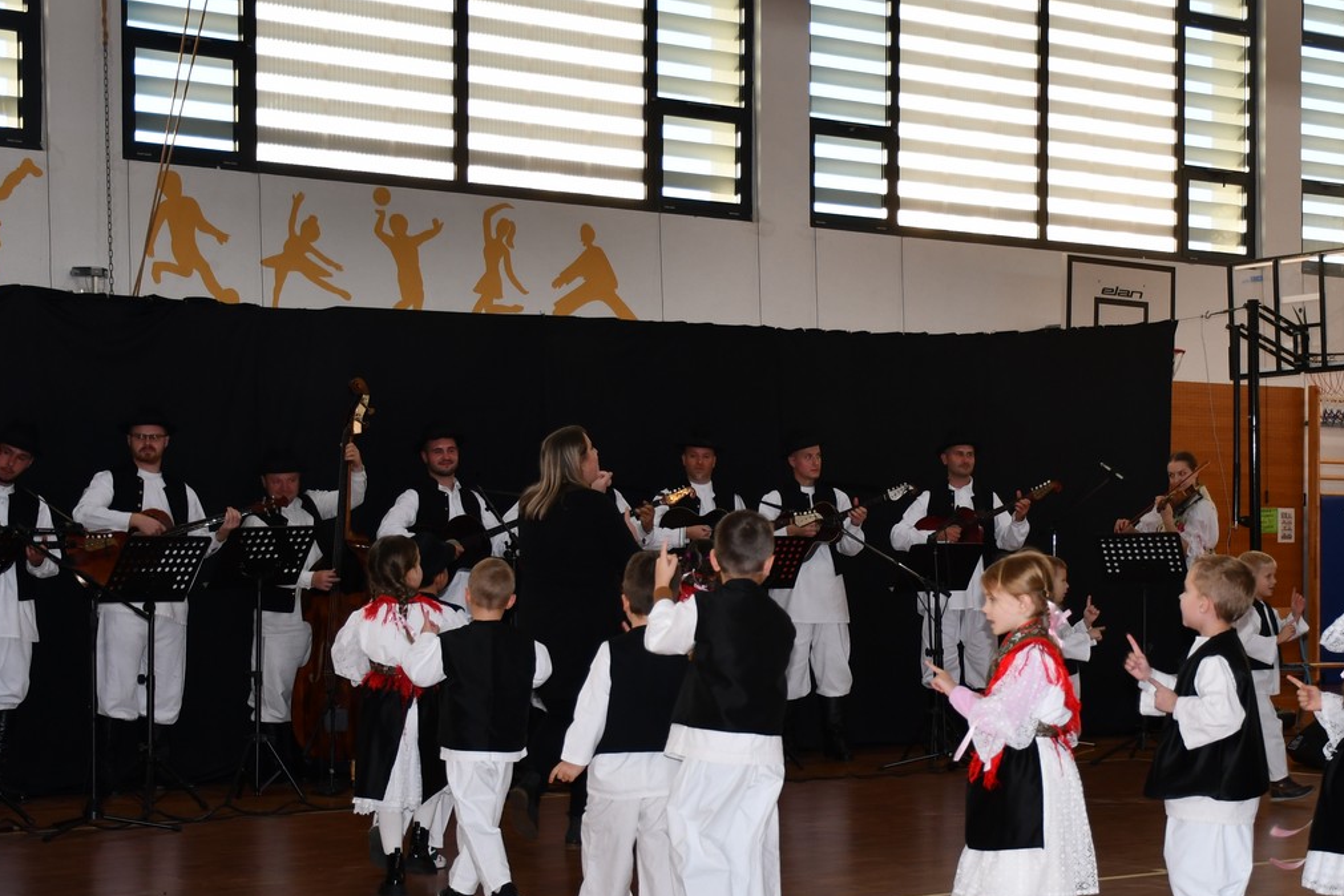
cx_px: 901
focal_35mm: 76
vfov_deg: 17.9
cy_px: 514
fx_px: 2837
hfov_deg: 26.5
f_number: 4
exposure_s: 1/125
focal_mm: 32
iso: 320
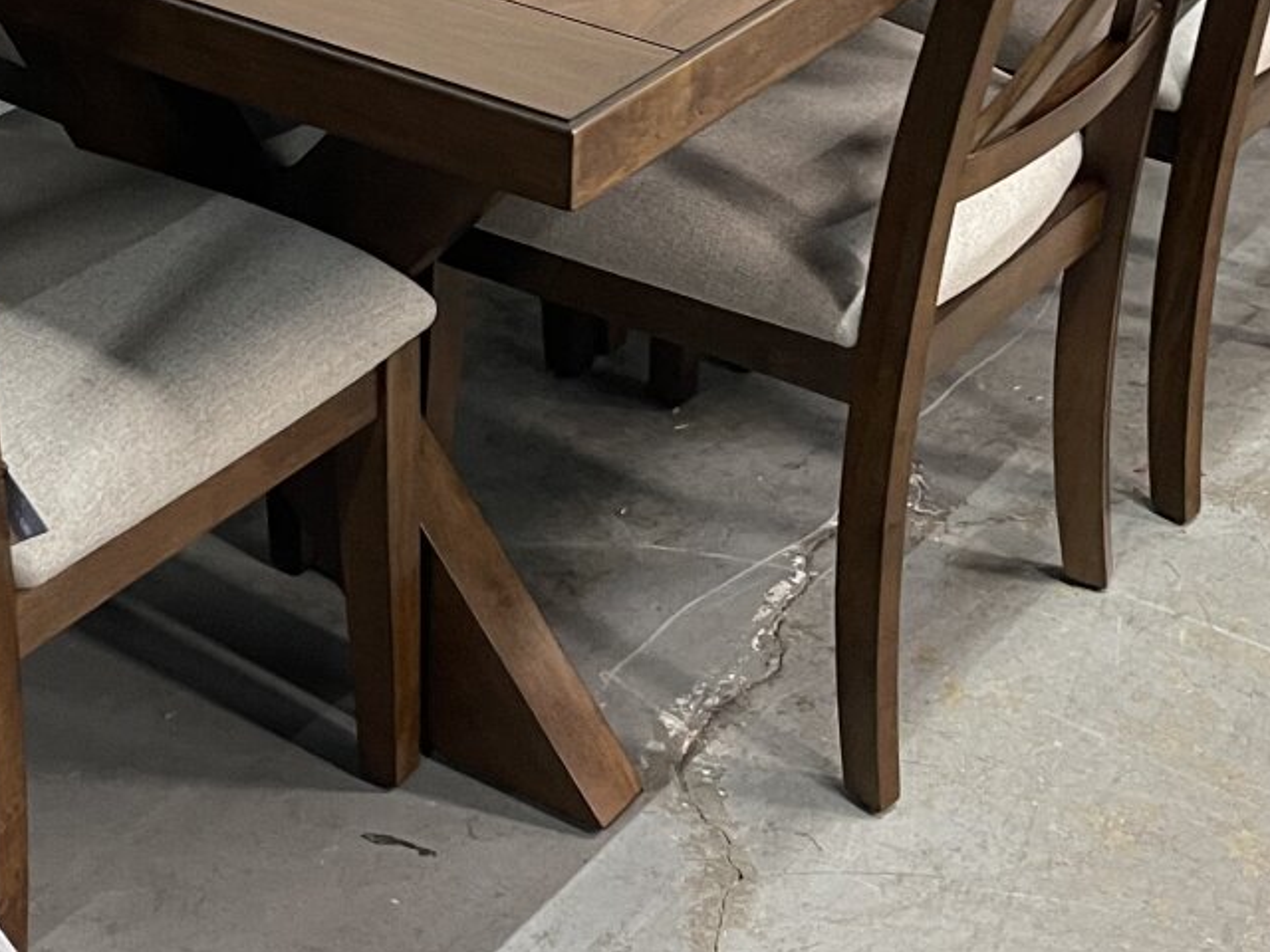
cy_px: -22
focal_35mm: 75
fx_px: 2752
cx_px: 482
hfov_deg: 25.9
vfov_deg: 19.0
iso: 250
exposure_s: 1/60
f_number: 1.6
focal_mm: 5.1
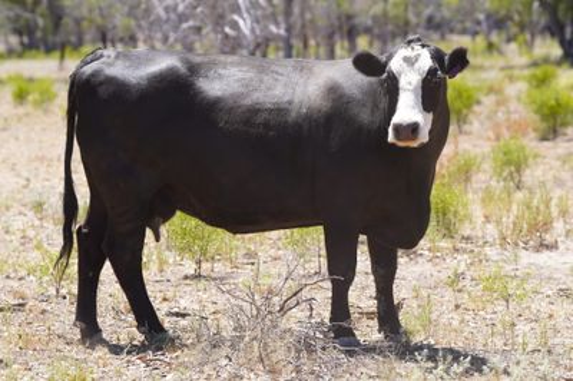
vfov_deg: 7.3
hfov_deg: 11.0
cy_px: 190
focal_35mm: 188
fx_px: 2982
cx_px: 286
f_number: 4
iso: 100
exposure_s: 1/400
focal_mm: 125
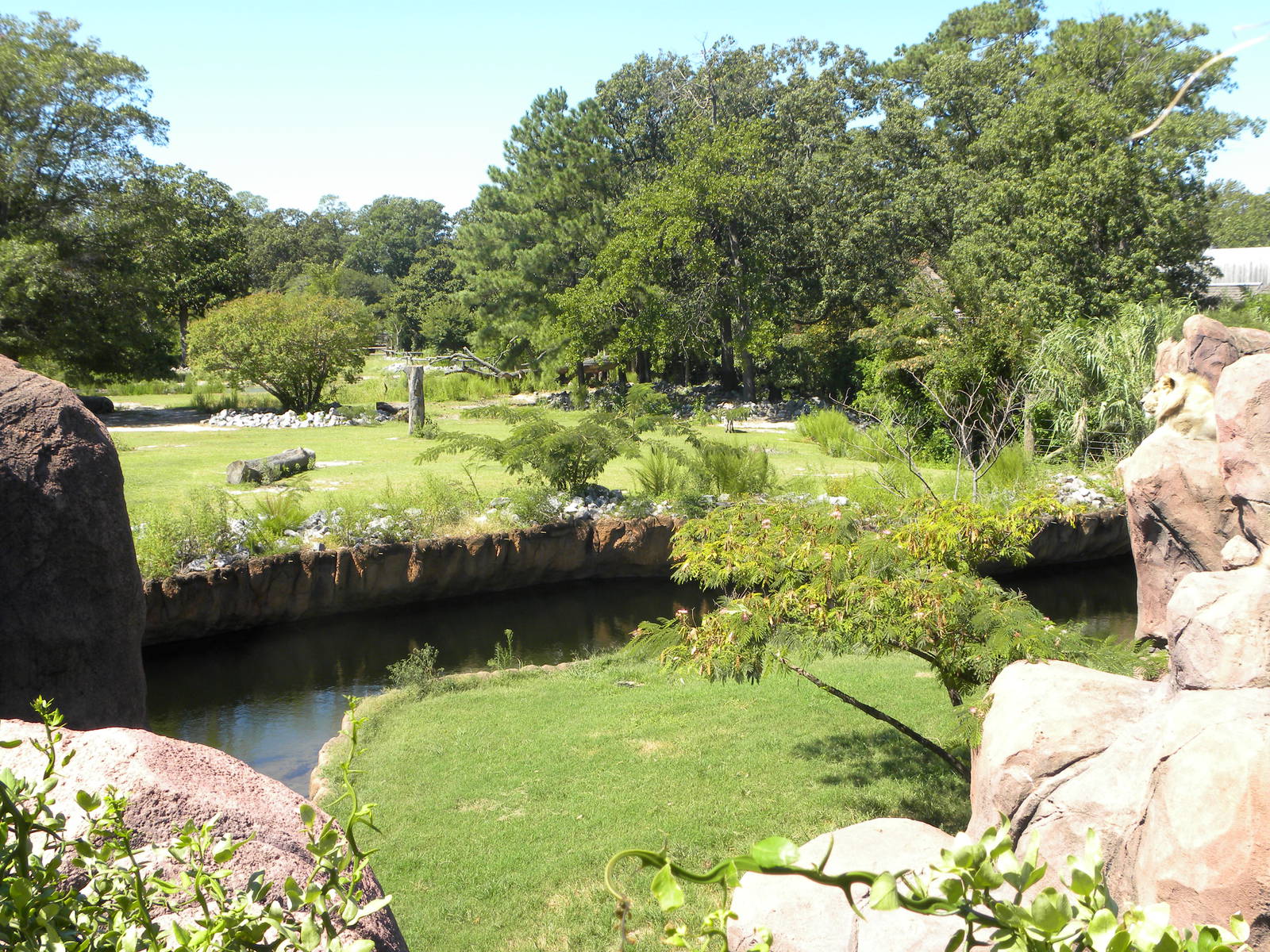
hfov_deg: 45.8
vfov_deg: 35.1
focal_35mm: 41
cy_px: 476
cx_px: 635
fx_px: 1504
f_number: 5
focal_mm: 7.3
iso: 64
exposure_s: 1/137
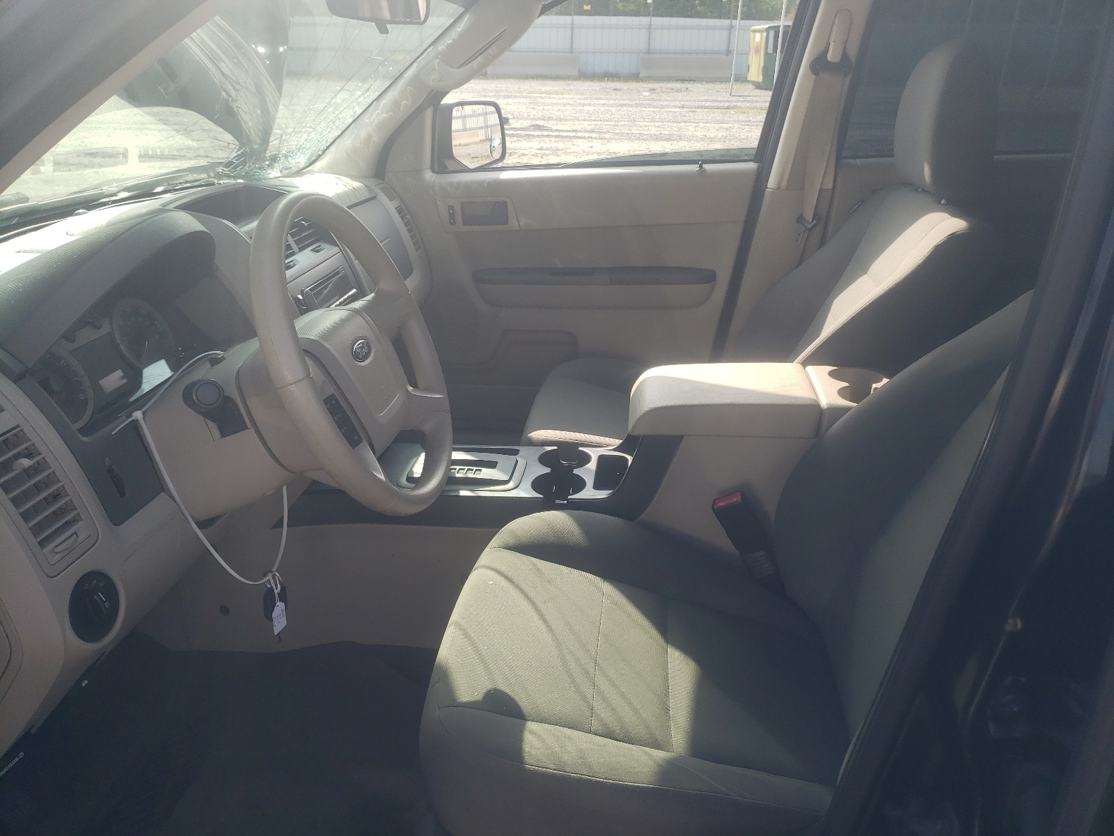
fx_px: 837
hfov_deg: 67.3
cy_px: 418
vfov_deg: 53.1
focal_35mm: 26
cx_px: 557
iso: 50
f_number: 1.5
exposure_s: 1/833
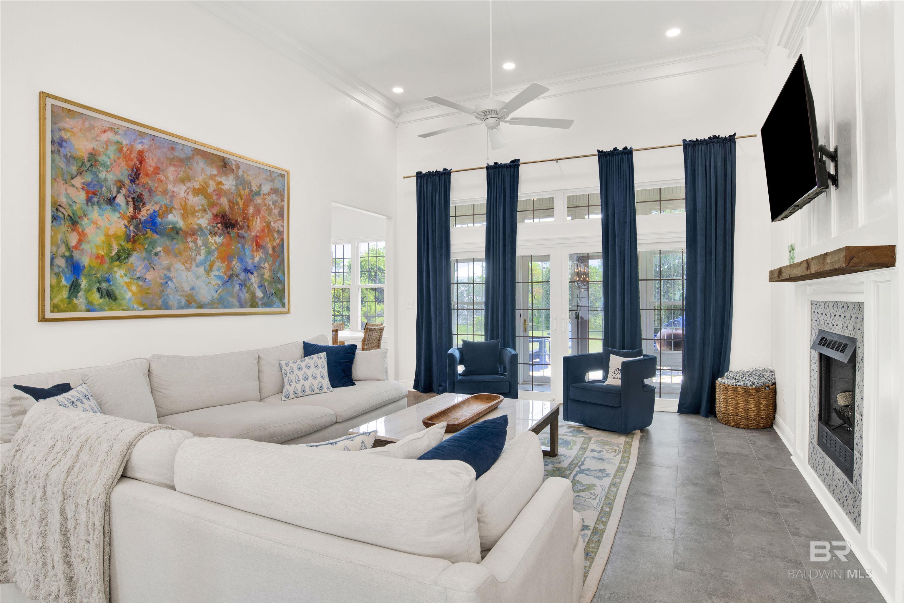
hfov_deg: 90.0
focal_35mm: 18
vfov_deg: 67.4
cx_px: 452
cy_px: 302
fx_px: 452
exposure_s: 1/15
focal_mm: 18
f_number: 11
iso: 200
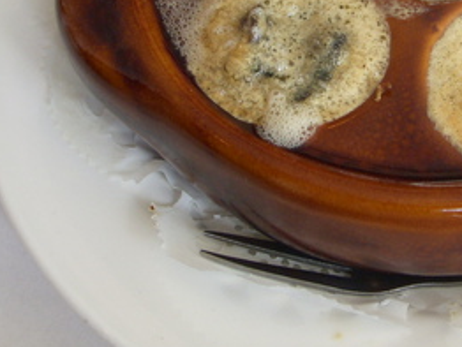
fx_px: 1162
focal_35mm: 87
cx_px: 383
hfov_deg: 22.1
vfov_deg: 16.9
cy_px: 90
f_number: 3.3
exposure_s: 1/30
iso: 125
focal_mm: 6.3
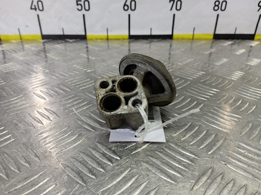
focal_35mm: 23
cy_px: 98
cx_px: 130
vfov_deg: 58.9
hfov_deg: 73.9
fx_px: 173
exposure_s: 1/33.3
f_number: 1.6
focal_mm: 4.11
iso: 120
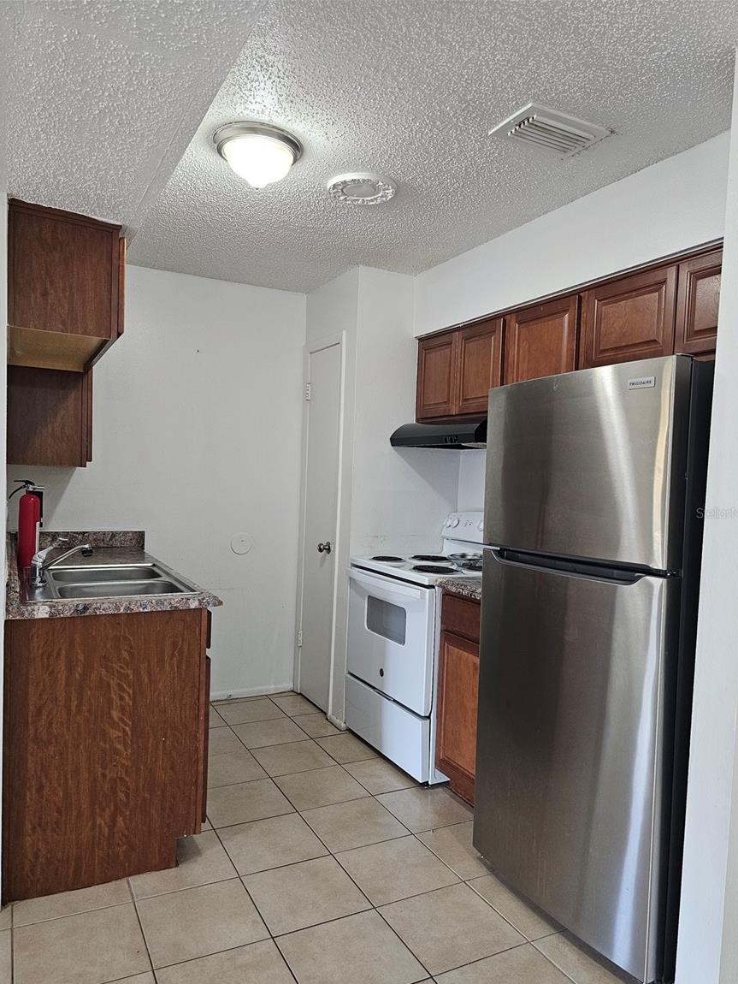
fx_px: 682
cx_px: 372
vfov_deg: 71.6
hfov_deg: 56.8
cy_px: 513
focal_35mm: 24
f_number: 1.7
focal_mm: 6.3
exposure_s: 1/120
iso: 640
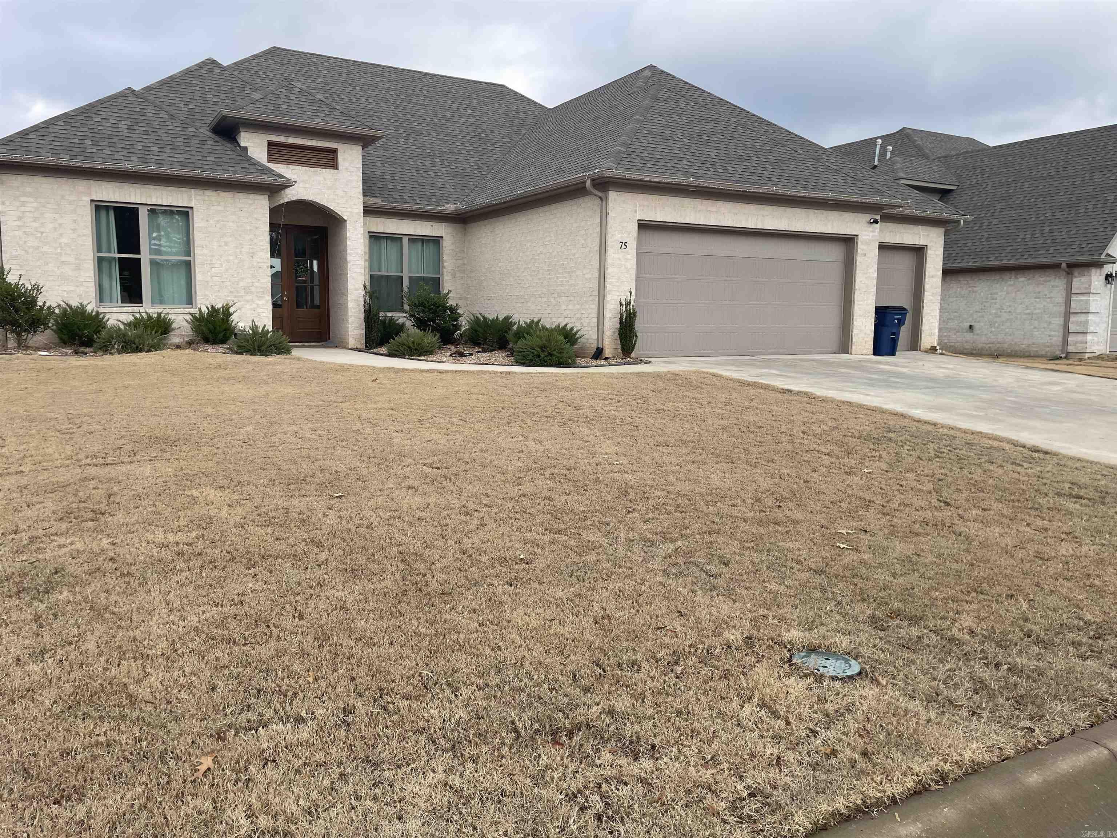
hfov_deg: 67.3
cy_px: 419
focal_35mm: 26
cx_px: 558
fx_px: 839
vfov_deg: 53.1
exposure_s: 1/1575
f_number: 1.6
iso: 32
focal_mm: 4.2
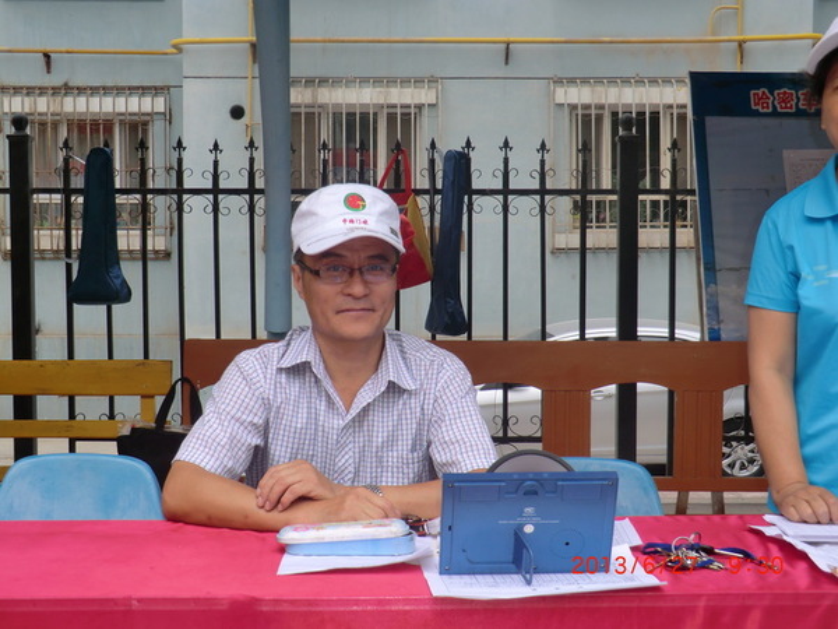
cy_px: 314
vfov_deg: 26.6
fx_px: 1331
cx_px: 419
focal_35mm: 55
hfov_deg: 34.9
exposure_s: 1/60
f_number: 4.2
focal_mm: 9.8
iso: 64
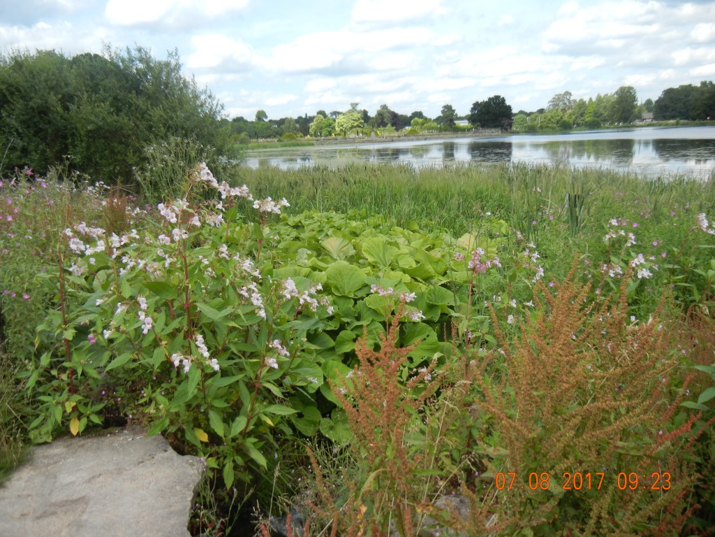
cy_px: 268
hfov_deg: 60.0
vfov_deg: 46.8
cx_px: 358
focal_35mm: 30
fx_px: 620
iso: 160
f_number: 3.5
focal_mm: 5.4
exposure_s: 1/820
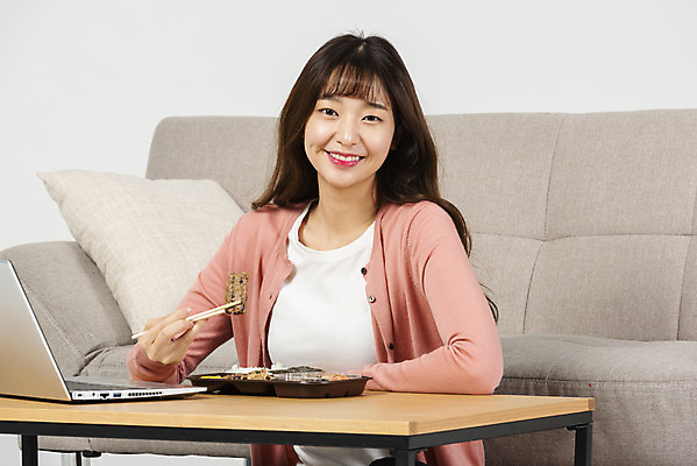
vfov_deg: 7.2
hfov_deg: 10.8
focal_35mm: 190
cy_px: 233
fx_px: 3680
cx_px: 348
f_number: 11
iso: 100
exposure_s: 1/125
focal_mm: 190
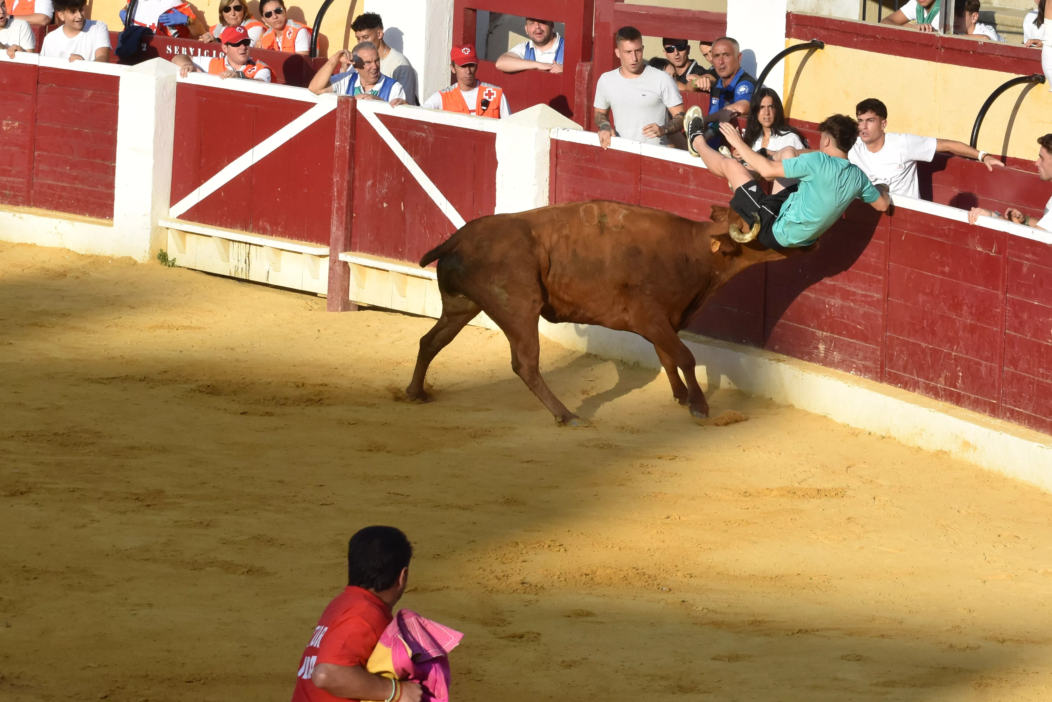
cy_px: 189
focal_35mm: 175
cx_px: 730
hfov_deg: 11.7
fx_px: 5113
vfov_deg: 7.8
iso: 800
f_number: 10
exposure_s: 1/1250
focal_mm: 70
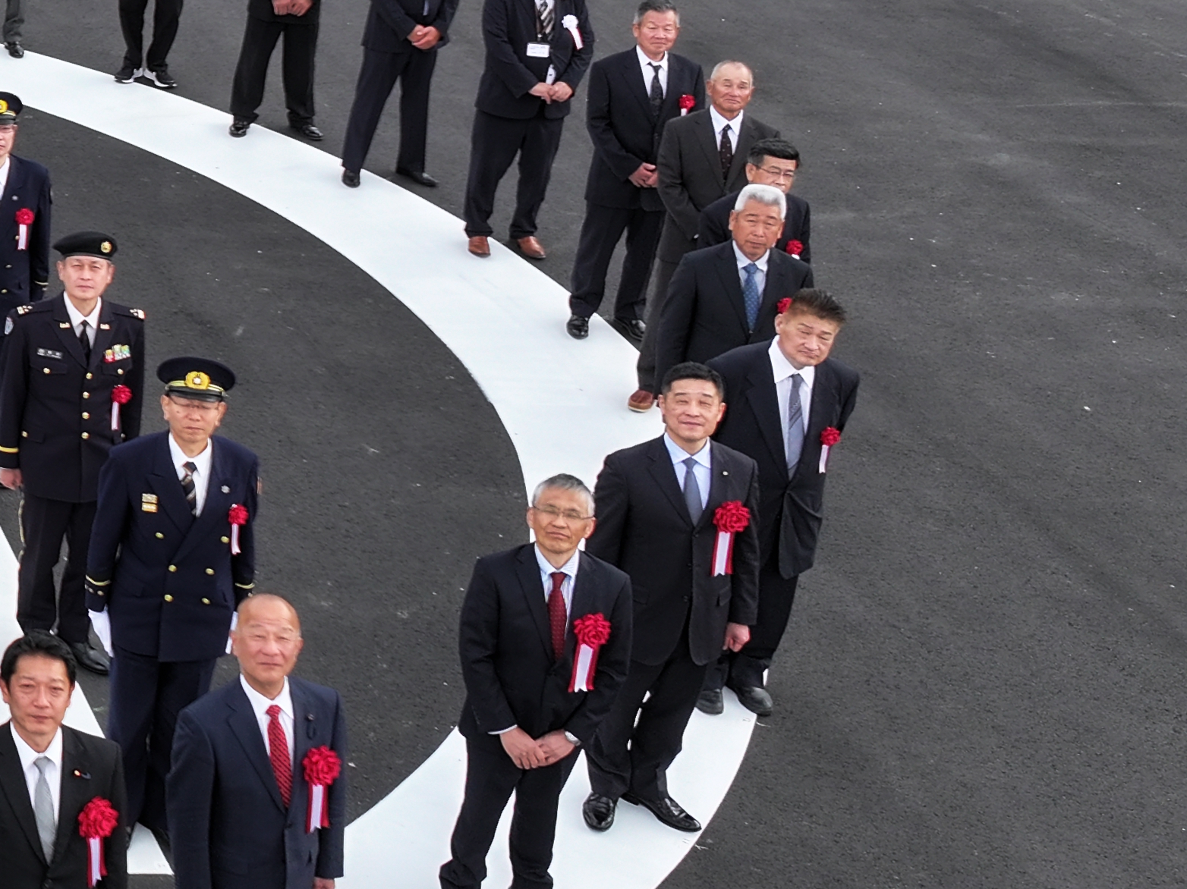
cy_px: 154
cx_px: -671
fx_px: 2777
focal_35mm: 81
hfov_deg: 20.2
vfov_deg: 18.0
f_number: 2.8
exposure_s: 1/640
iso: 130
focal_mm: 12.29
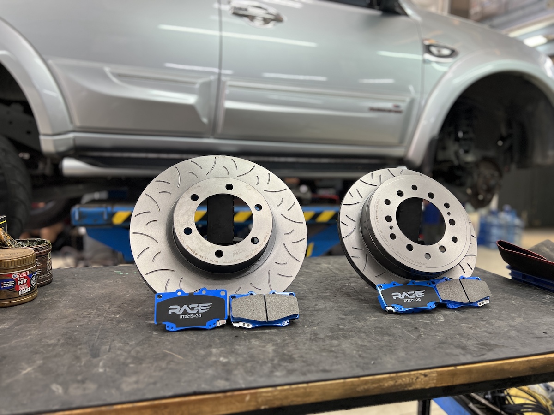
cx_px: 277
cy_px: 208
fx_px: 416
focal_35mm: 26
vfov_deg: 53.1
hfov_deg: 67.3
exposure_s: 1/50
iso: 80
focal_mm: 5.7
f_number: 1.5
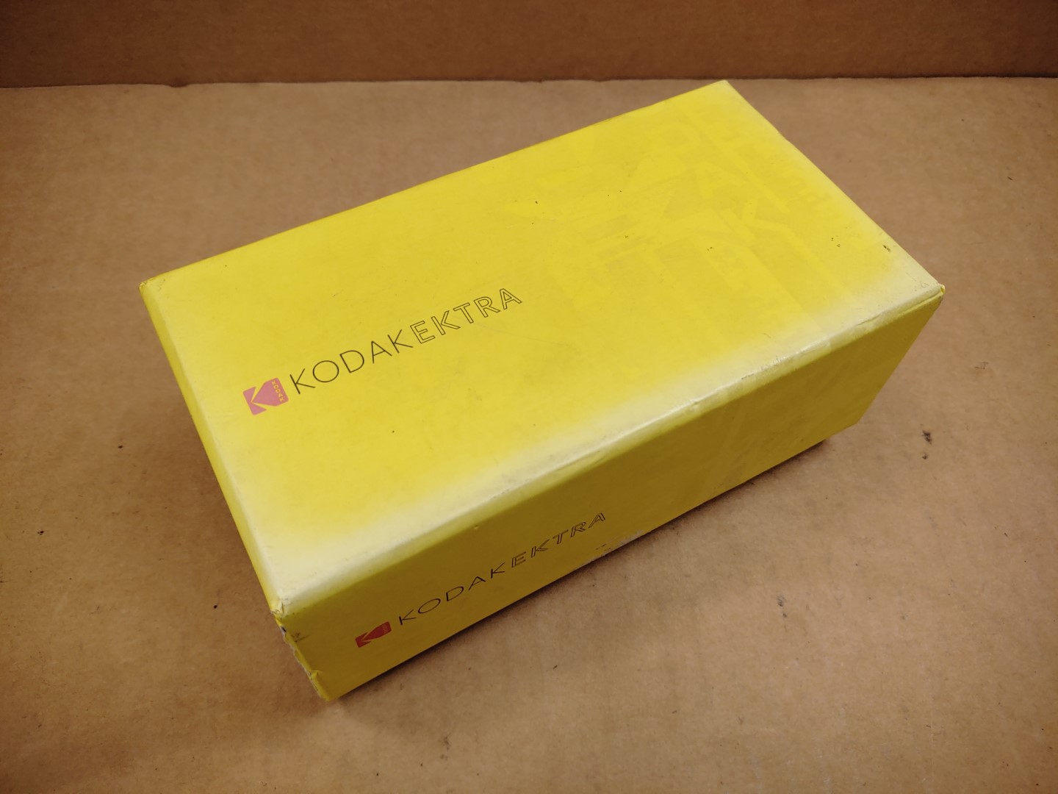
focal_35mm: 26
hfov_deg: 67.3
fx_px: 795
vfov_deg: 53.1
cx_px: 529
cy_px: 397
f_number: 1.8
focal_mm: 4.36
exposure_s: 1/260
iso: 50
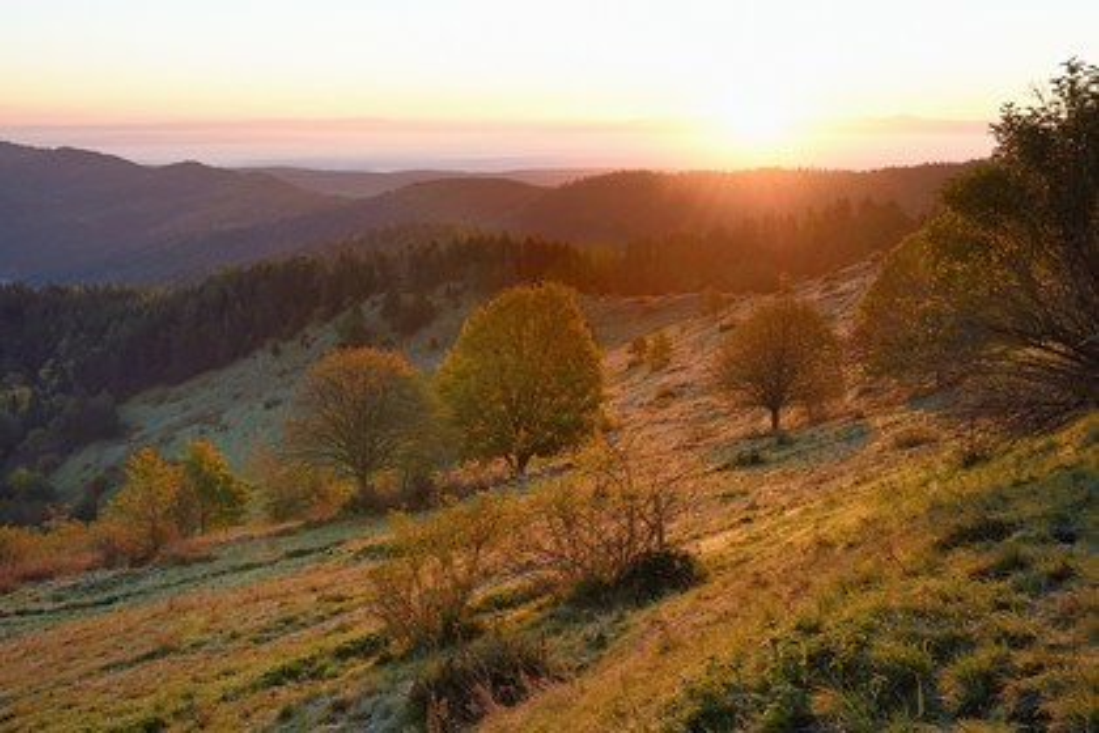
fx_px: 1038
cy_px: 366
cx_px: 550
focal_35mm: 34
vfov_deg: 38.9
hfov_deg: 55.8
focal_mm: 34
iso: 400
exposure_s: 1/100
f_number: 9
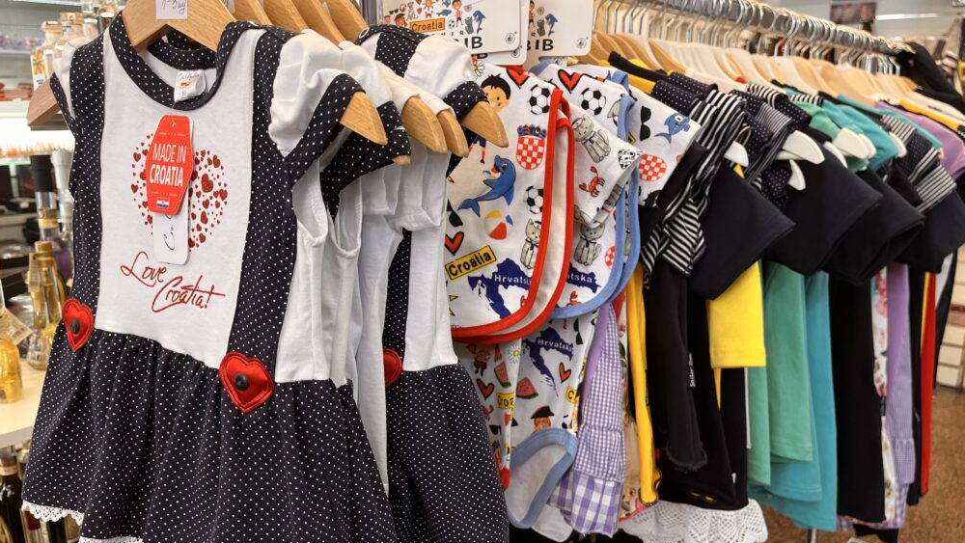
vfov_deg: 40.2
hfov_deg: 66.1
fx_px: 742
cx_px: 478
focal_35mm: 29
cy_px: 293
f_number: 1.6
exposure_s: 1/100
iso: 125
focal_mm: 5.1
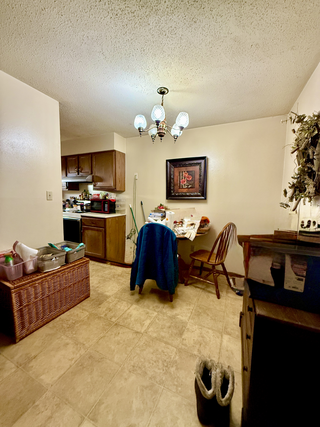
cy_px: 214
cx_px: 160
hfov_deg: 85.7
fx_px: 173
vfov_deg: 102.1
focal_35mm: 14
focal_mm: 2.22
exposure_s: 1/60
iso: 500
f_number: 2.2
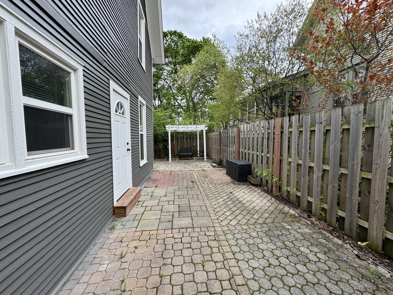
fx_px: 159
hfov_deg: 102.1
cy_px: 148
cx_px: 196
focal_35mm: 14
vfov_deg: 85.7
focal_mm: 2.22
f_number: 2.2
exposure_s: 1/147
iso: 40
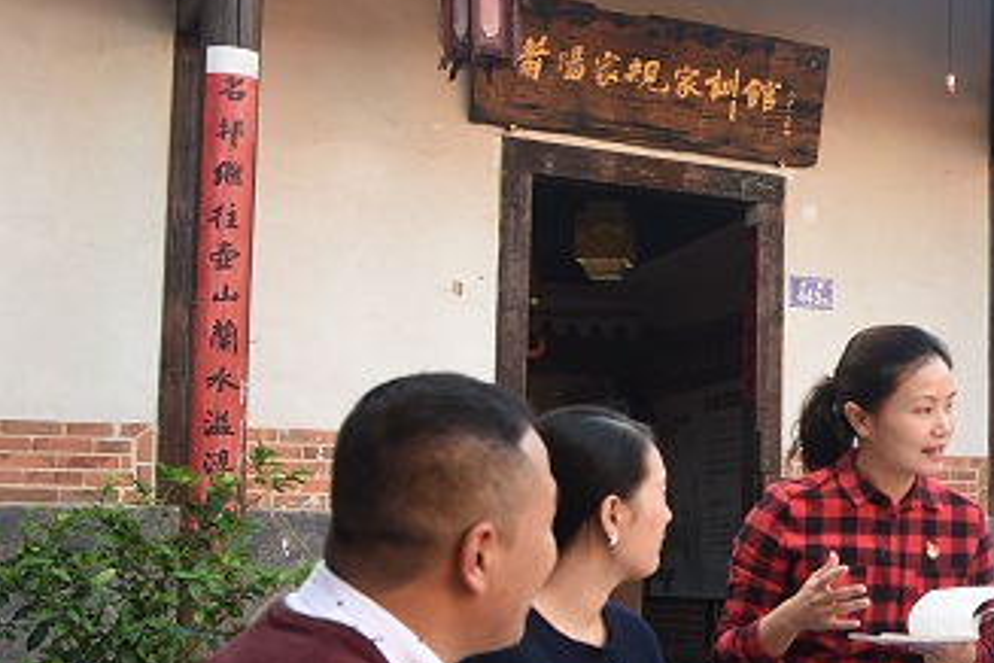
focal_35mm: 62
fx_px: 1712
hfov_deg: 29.6
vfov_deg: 21.9
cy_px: 418
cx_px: 1061
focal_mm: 29
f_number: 5.6
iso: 560
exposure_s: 1/125
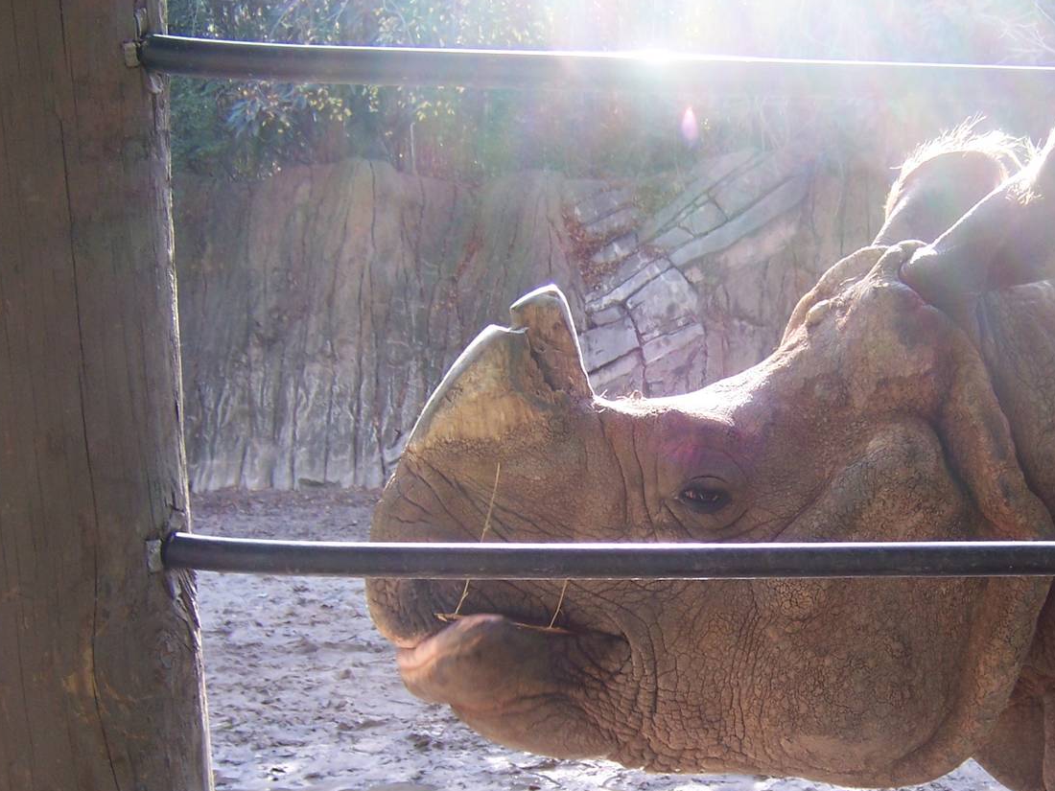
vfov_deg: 30.1
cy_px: 522
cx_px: 677
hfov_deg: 39.3
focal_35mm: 48
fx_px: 1463
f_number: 2.8
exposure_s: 1/60
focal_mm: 5.5
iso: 80
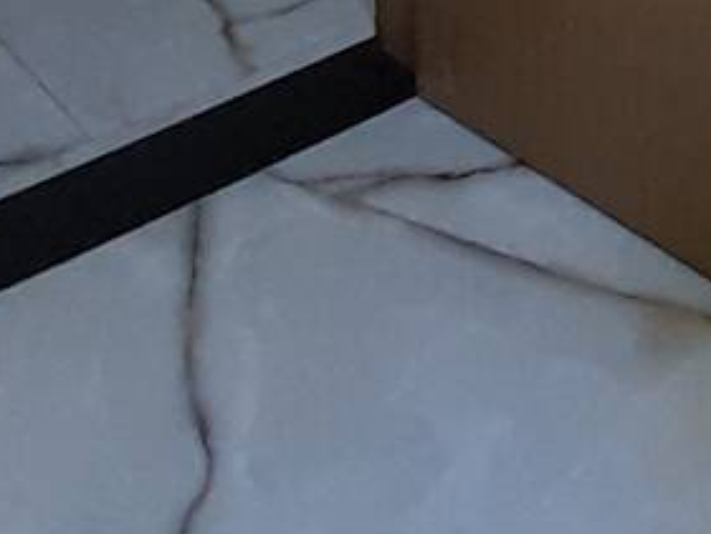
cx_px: 779
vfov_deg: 12.7
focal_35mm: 87
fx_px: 1788
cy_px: -785
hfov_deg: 21.4
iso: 100
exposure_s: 1/40
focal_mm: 1.46
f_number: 2.2
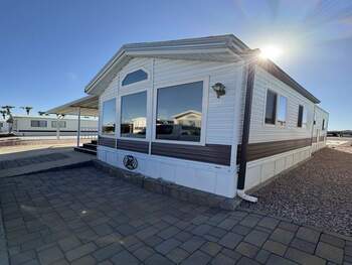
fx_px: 142
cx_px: 176
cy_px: 132
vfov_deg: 85.7
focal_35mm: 14
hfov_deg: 102.0
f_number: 2.2
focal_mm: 2.22
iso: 50
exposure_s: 1/1020
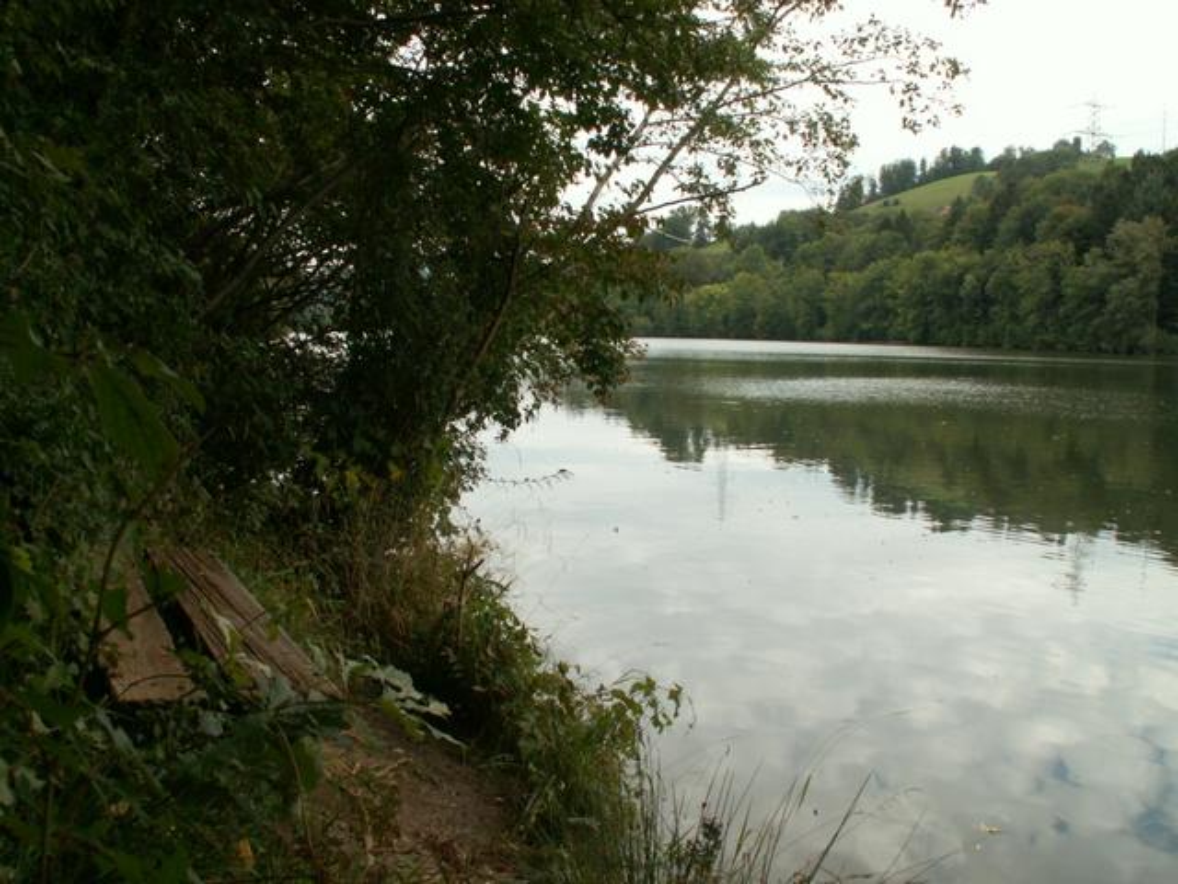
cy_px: 442
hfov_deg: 52.6
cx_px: 589
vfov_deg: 40.7
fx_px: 1191
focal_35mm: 35
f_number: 7.1
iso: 50
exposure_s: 1/50
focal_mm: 5.86
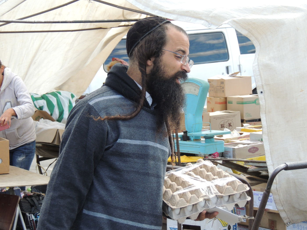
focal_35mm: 105
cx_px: 154
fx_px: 931
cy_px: 115
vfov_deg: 14.1
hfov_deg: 18.7
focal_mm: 18.7
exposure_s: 1/400
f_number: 4.2
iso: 280
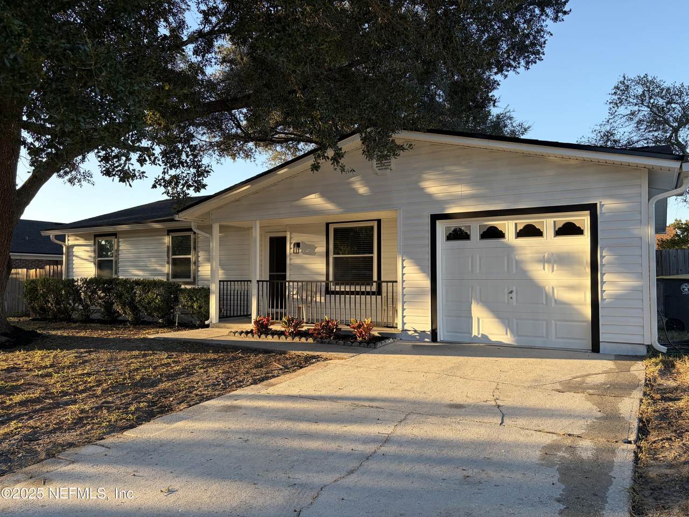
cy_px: 258
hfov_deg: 67.3
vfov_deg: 53.1
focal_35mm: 26
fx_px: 518
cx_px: 344
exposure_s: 1/724
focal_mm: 5.96
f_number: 1.6
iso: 50
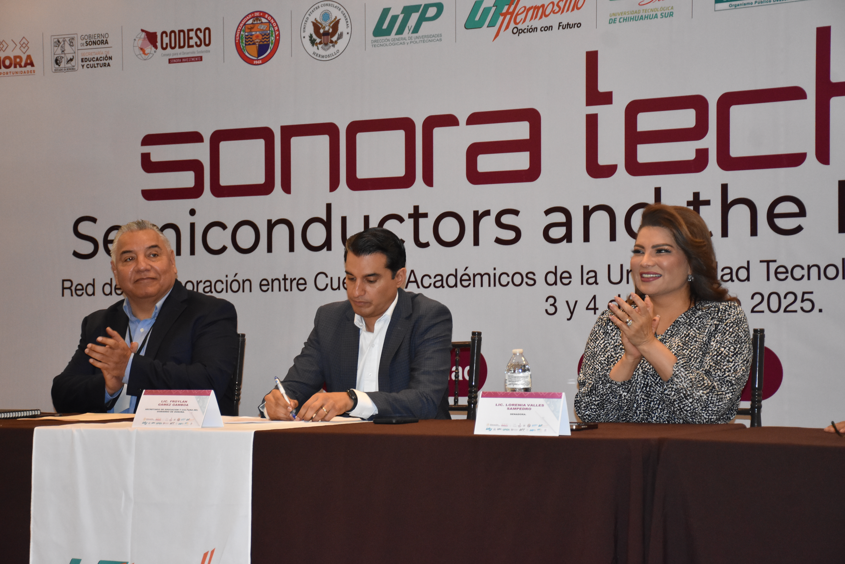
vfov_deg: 17.5
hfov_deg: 26.0
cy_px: 282
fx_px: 1831
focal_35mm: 78
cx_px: 422
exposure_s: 1/60
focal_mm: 52
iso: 2200
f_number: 4.8
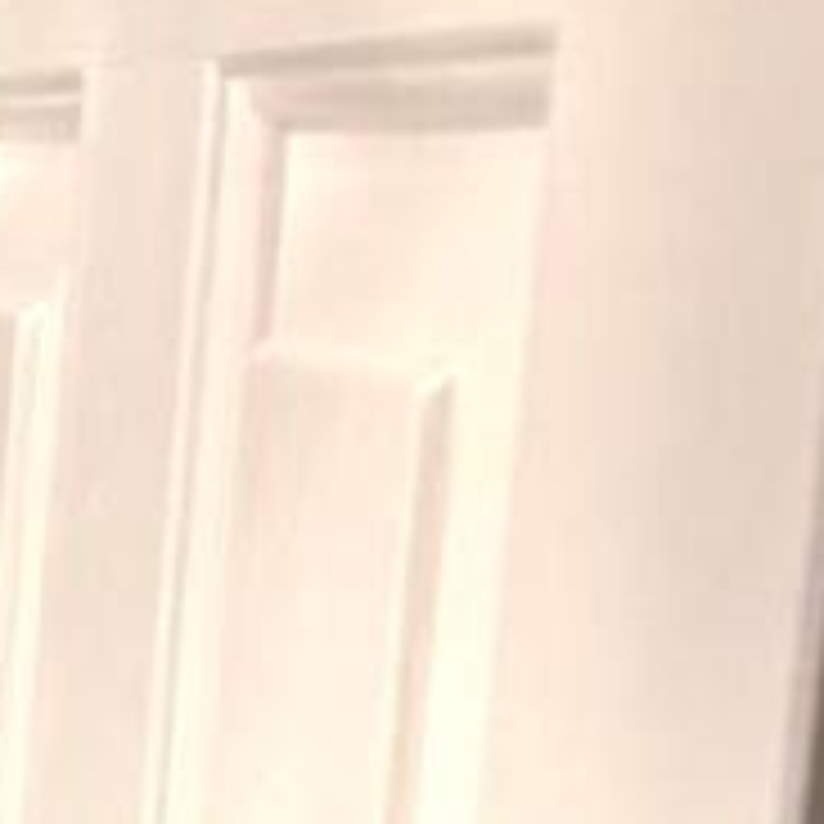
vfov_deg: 10.2
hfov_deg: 8.1
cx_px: -2008
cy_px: 1148
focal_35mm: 167
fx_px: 4498
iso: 125
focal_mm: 6.76
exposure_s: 1/120
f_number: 1.78
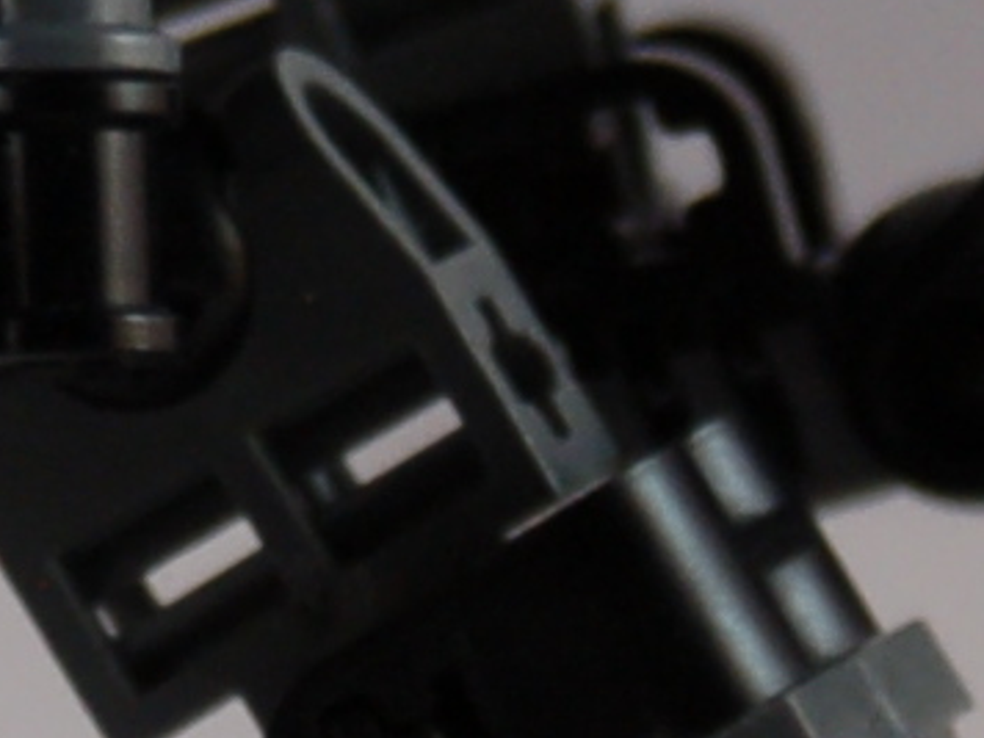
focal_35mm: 974
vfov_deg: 1.5
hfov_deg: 2.0
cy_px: -124
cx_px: -108
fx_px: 27687
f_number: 5.6
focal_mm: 80
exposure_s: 1/15
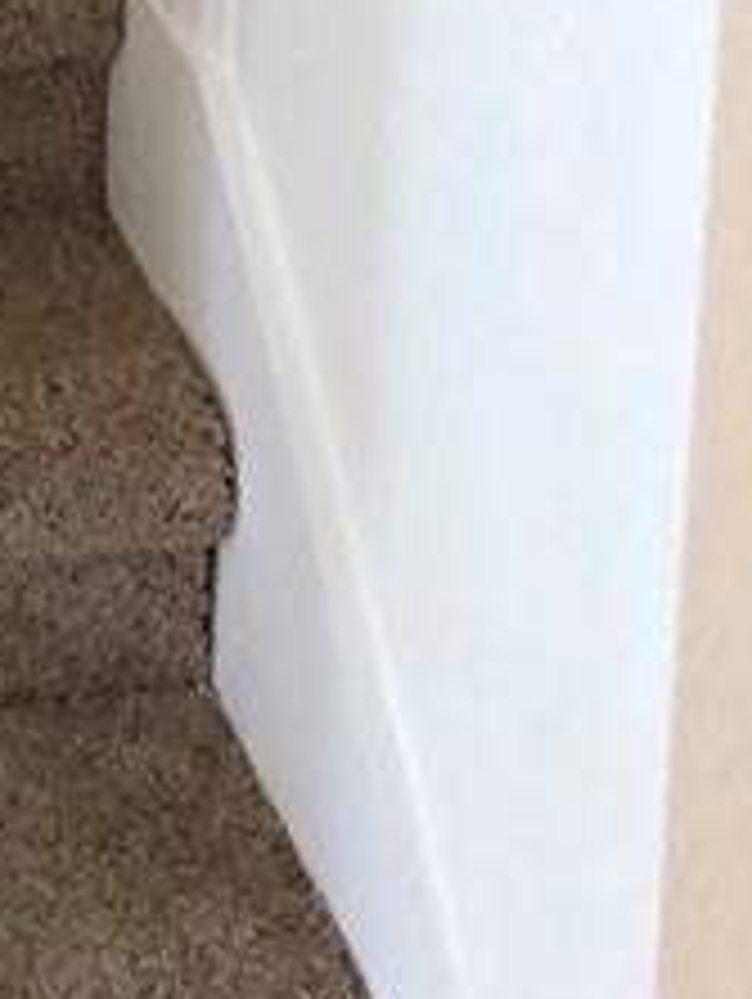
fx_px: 3729
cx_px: -464
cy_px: -850
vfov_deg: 13.5
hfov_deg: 11.0
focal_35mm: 129
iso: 40
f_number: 1.8
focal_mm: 3.99
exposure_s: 1/24
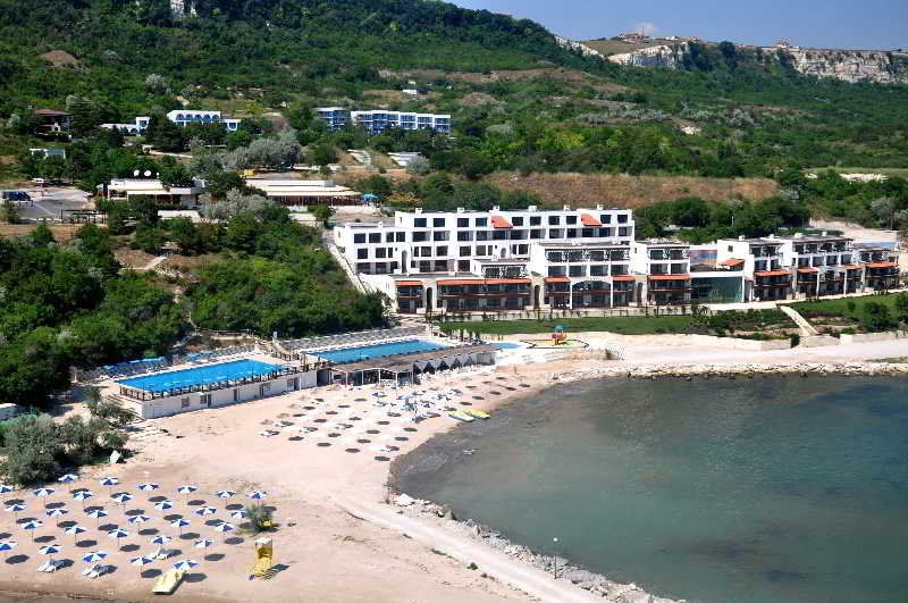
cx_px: 454
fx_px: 1058
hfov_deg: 46.5
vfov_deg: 31.8
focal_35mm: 42
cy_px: 302
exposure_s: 1/250
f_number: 8
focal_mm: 28
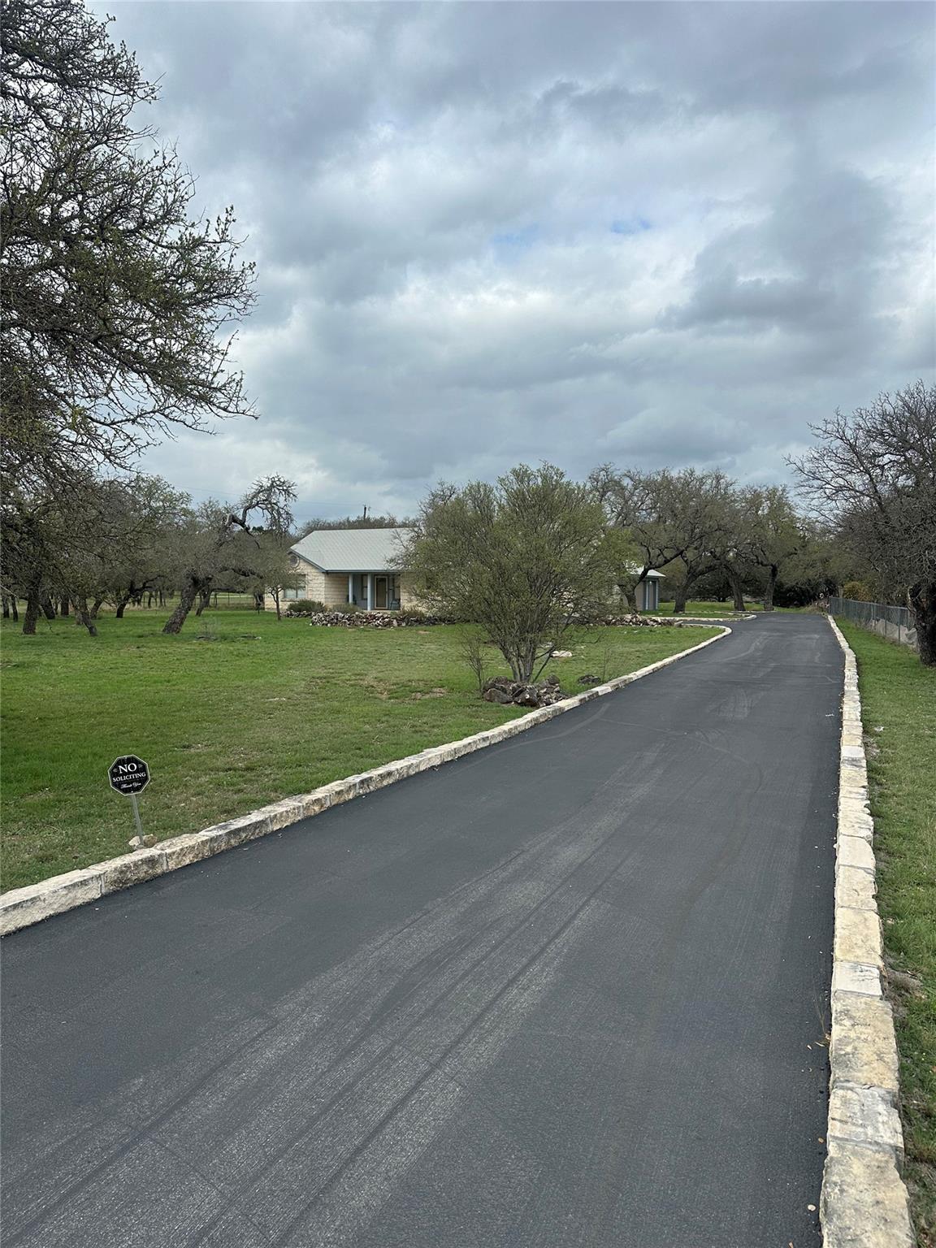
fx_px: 865
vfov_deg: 71.6
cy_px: 624
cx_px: 468
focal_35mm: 24
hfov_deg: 56.8
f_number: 1.78
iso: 80
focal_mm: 6.86
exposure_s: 1/4184
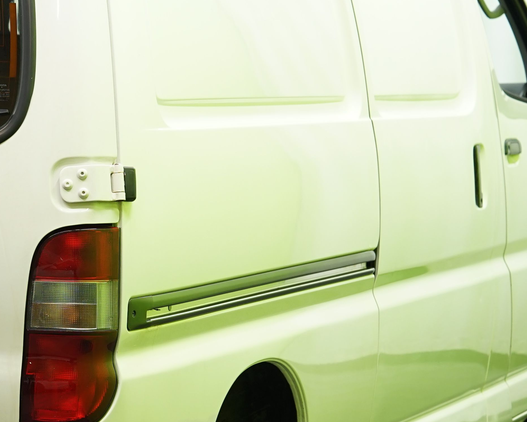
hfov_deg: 11.7
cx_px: -37
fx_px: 2527
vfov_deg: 9.5
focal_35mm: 162
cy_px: 214
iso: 500
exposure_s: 1/15
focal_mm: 54
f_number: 5
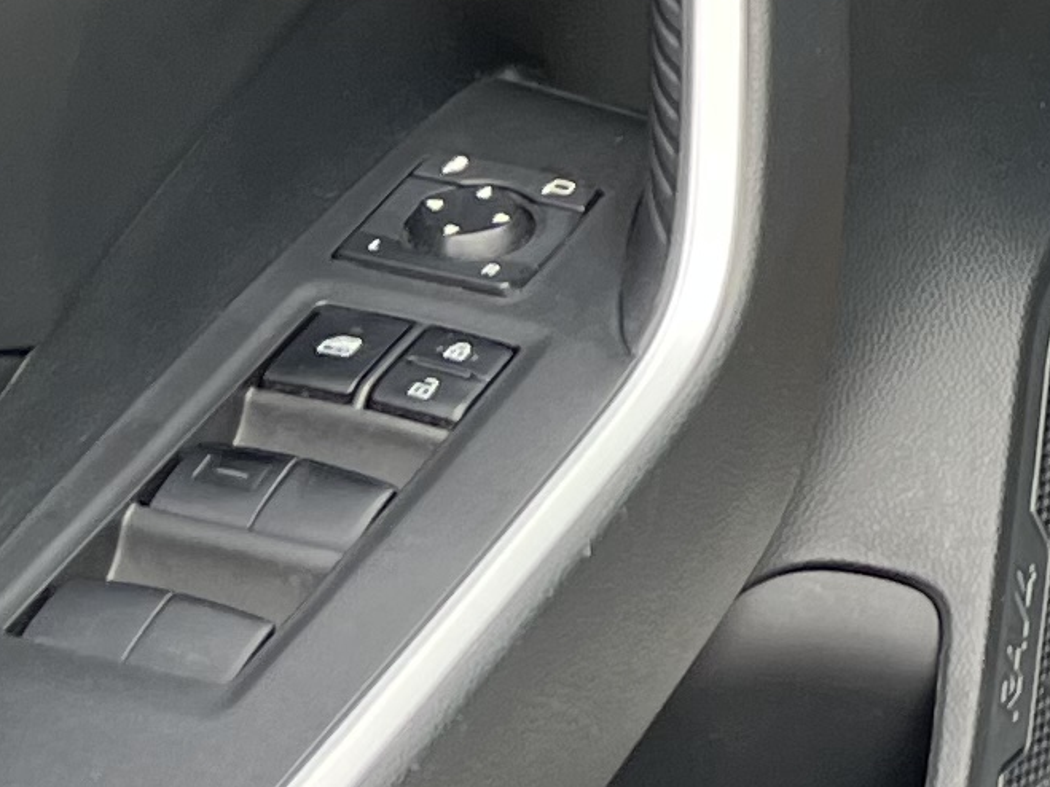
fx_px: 4822
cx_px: 1992
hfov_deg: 11.4
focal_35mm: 159
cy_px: -495
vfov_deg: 9.0
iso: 64
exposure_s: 1/146
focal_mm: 5.7
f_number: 1.5
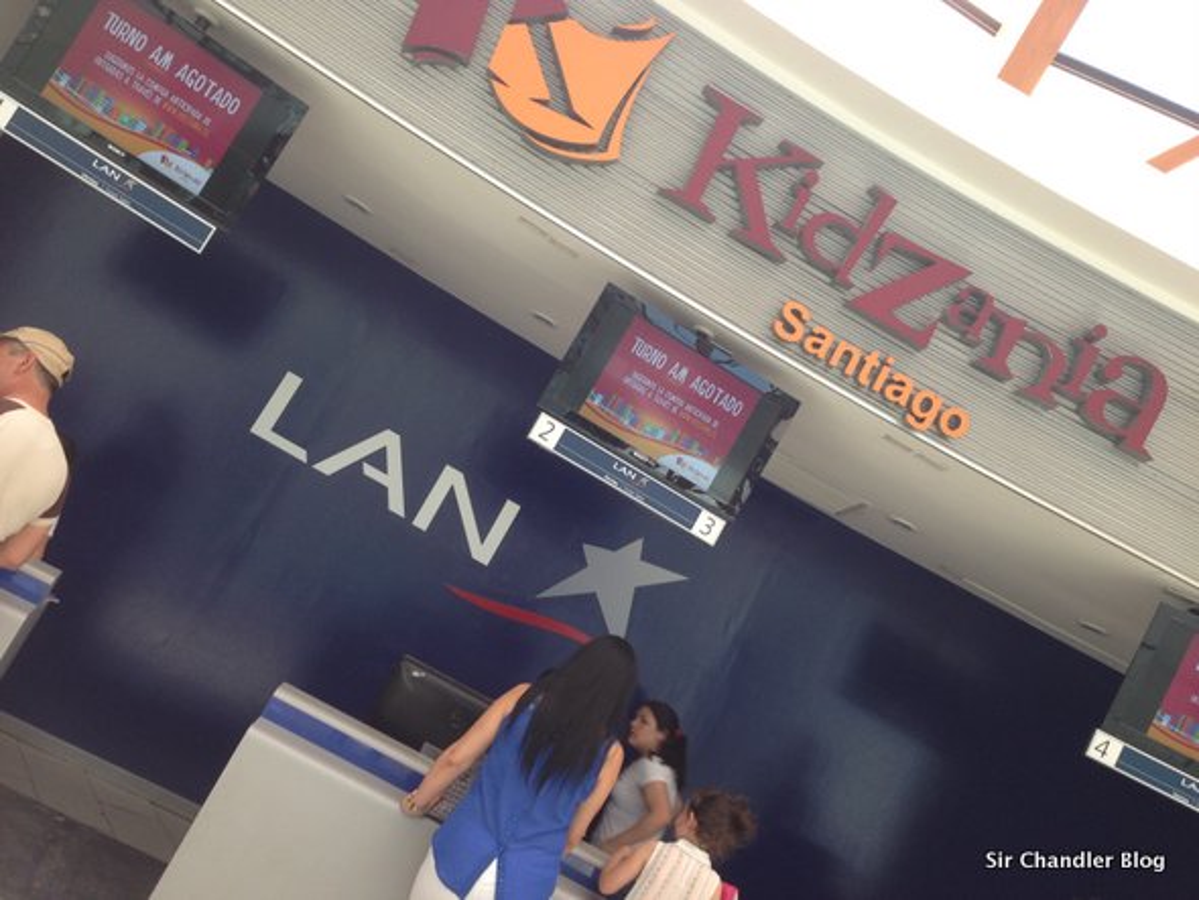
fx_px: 1143
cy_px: 450
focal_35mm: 33
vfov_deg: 43.0
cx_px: 600
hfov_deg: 55.3
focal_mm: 4.12
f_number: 2.4
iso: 50
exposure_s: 1/60
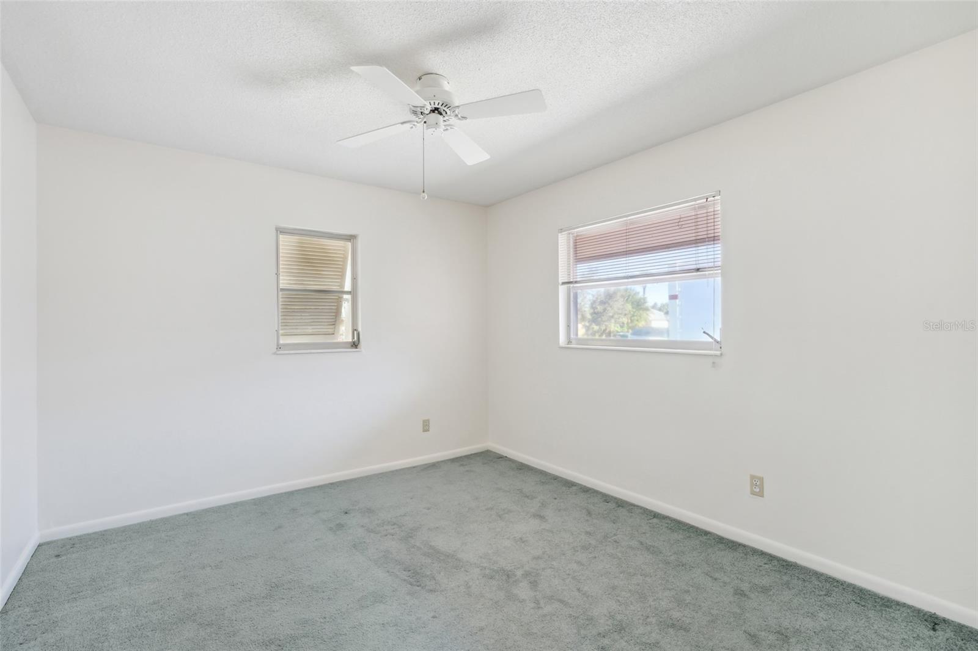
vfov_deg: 73.7
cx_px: 489
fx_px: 435
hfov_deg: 96.7
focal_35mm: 16
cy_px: 326
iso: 200
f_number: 9
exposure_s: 1/4
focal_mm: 16
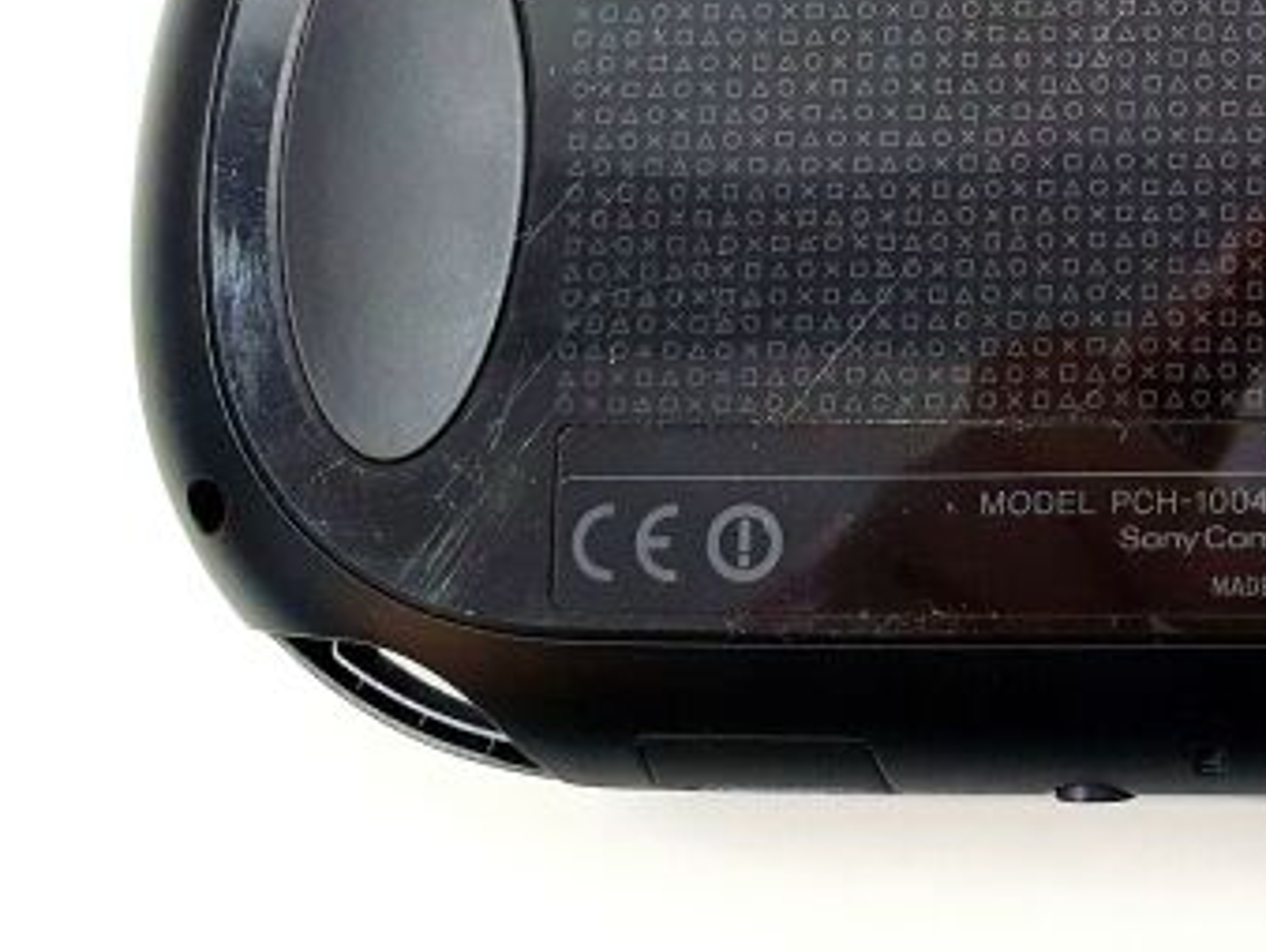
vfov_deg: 24.3
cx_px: 1382
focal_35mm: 59
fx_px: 2159
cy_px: 126
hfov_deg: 29.5
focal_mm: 4.32
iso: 250
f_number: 2.4
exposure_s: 1/100
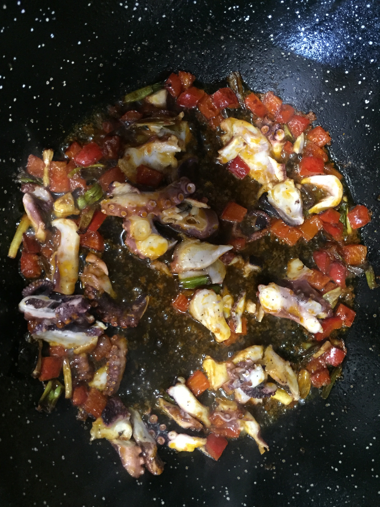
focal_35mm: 29
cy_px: 254
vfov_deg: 61.7
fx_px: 424
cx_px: 190
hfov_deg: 48.2
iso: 320
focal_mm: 4.15
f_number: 2.2
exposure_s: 1/17
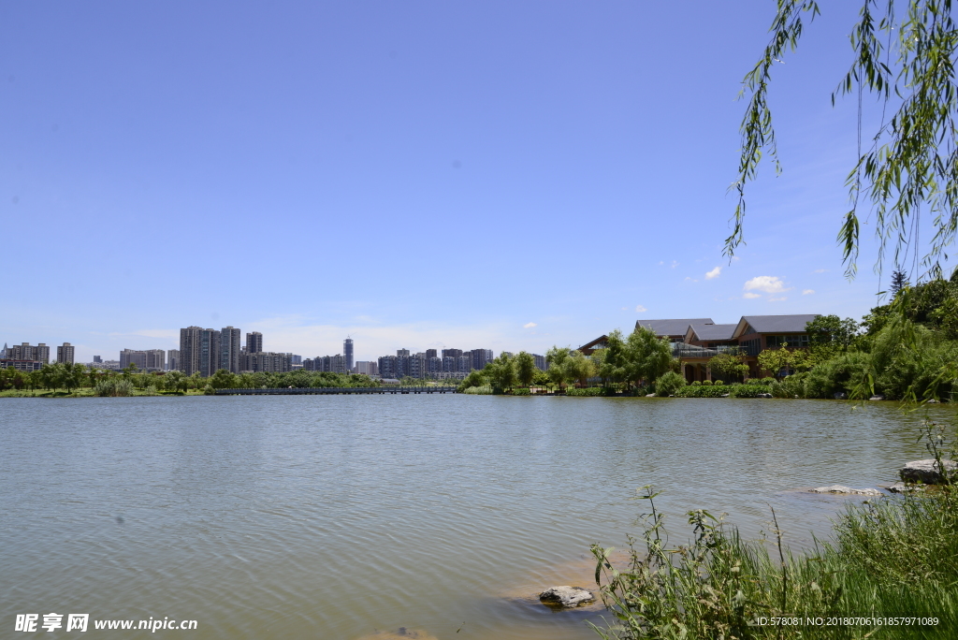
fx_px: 639
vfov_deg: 53.2
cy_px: 320
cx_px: 479
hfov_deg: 73.7
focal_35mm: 24
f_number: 8
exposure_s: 1/250
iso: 100
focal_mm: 24
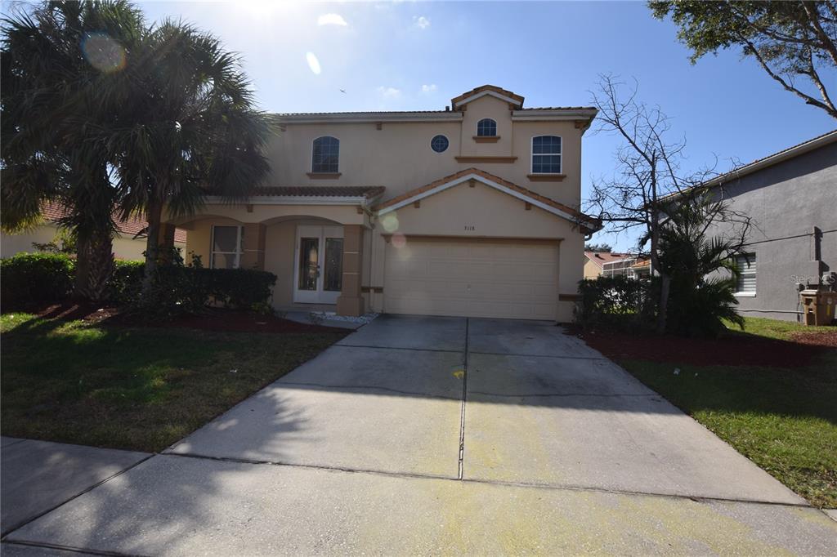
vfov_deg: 63.2
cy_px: 278
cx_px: 418
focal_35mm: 20
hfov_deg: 85.4
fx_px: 453
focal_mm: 13
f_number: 10
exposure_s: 1/200
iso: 100
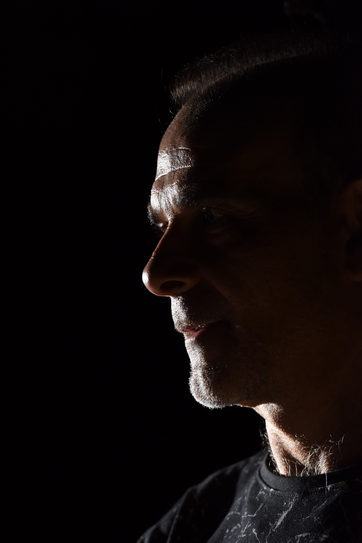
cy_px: 272
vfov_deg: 10.3
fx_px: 3015
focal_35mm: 200
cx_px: 181
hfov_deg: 6.9
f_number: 5.6
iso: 2000
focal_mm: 200
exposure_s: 1/100
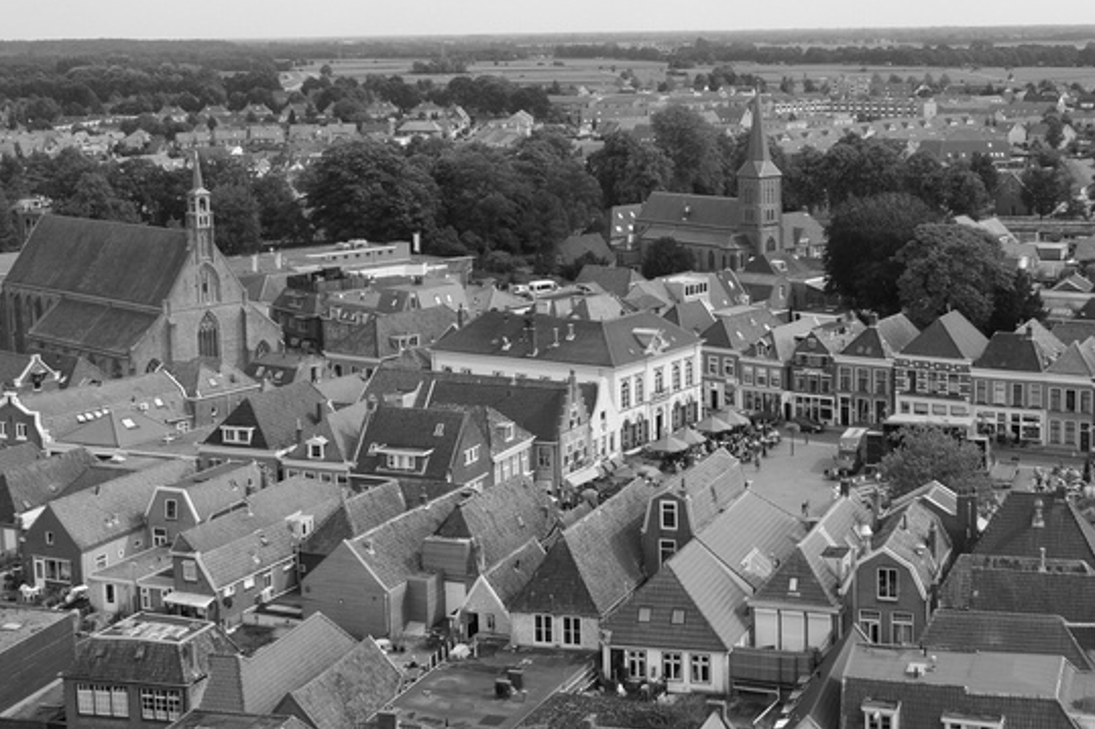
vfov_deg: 23.2
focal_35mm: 58
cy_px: 220
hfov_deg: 34.2
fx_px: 1763
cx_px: 721
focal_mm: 26
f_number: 4.5
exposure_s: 1/1000
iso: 200
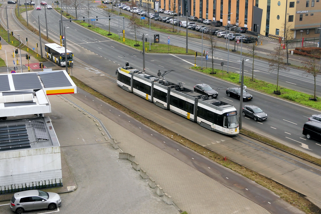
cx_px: 160
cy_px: 107
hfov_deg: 39.6
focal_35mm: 50
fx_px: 446
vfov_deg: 27.0
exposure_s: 1/250
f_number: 5.6
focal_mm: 18.3
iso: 320
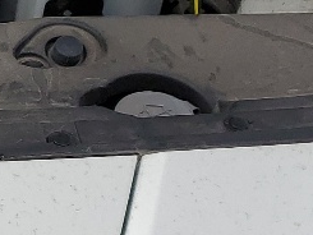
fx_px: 1538
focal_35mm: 170
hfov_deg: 10.6
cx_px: -321
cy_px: 163
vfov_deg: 8.7
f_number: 1.5
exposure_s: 1/3333
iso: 50
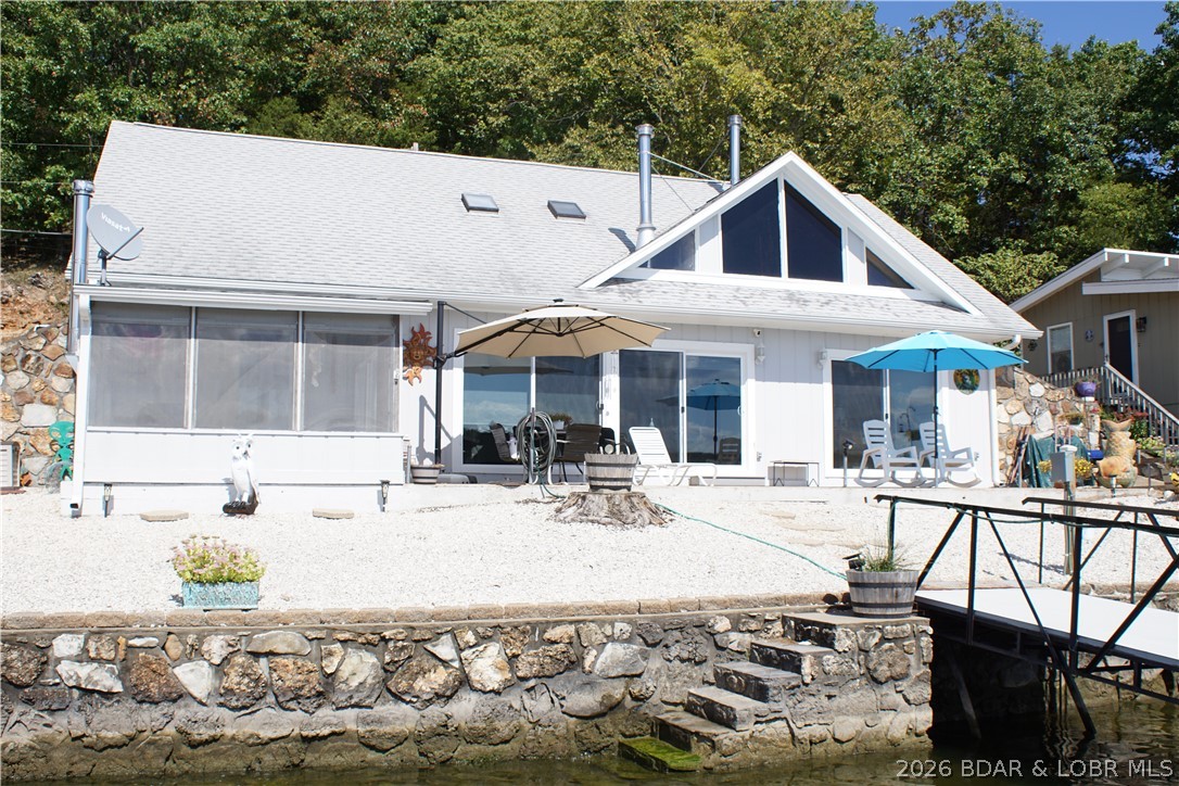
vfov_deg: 40.0
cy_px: 393
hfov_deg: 57.2
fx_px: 1081
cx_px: 590
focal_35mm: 33
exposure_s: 1/200
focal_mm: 22
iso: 100
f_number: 8
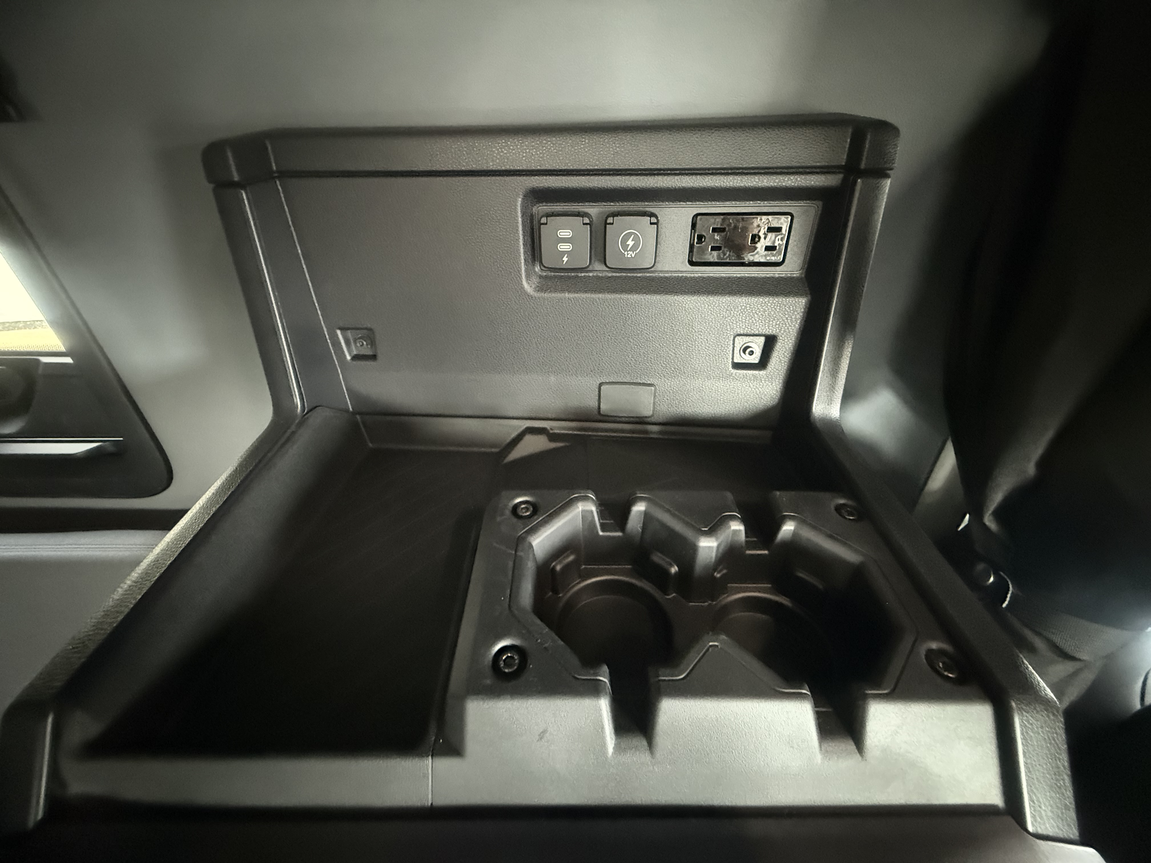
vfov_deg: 85.7
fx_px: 466
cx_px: 576
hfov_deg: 102.1
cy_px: 432
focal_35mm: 14
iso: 1600
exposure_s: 1/30
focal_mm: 2.22
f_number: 2.2
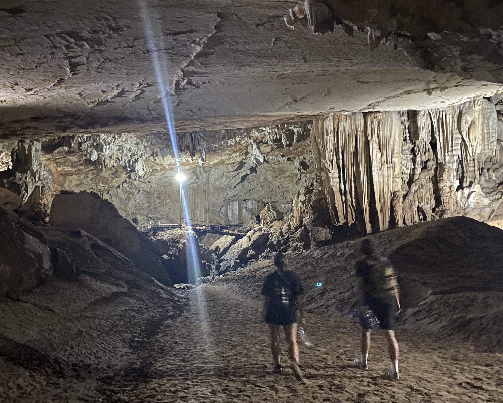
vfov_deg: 45.6
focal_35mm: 32
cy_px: 233
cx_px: 249
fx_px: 476
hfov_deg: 55.7
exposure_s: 1/10
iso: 500
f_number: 1.8
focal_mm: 4.25
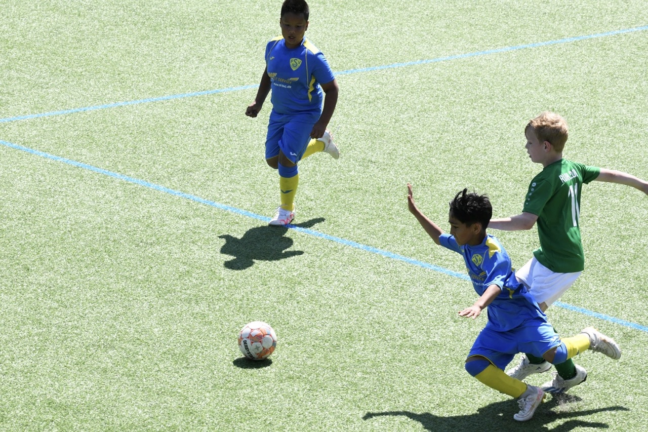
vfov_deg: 10.2
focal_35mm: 135
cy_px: 216
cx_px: 324
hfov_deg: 15.2
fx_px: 2430
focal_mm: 135
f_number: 16
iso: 3200
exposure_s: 1/1250
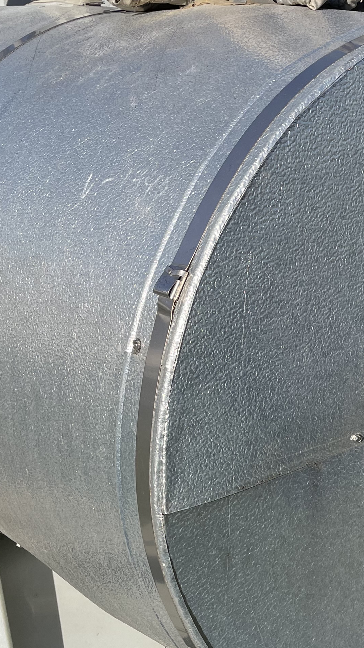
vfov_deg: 34.7
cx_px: 458
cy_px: 412
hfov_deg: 18.8
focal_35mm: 60
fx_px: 1030
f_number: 1.6
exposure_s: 1/3610
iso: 32
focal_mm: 4.2
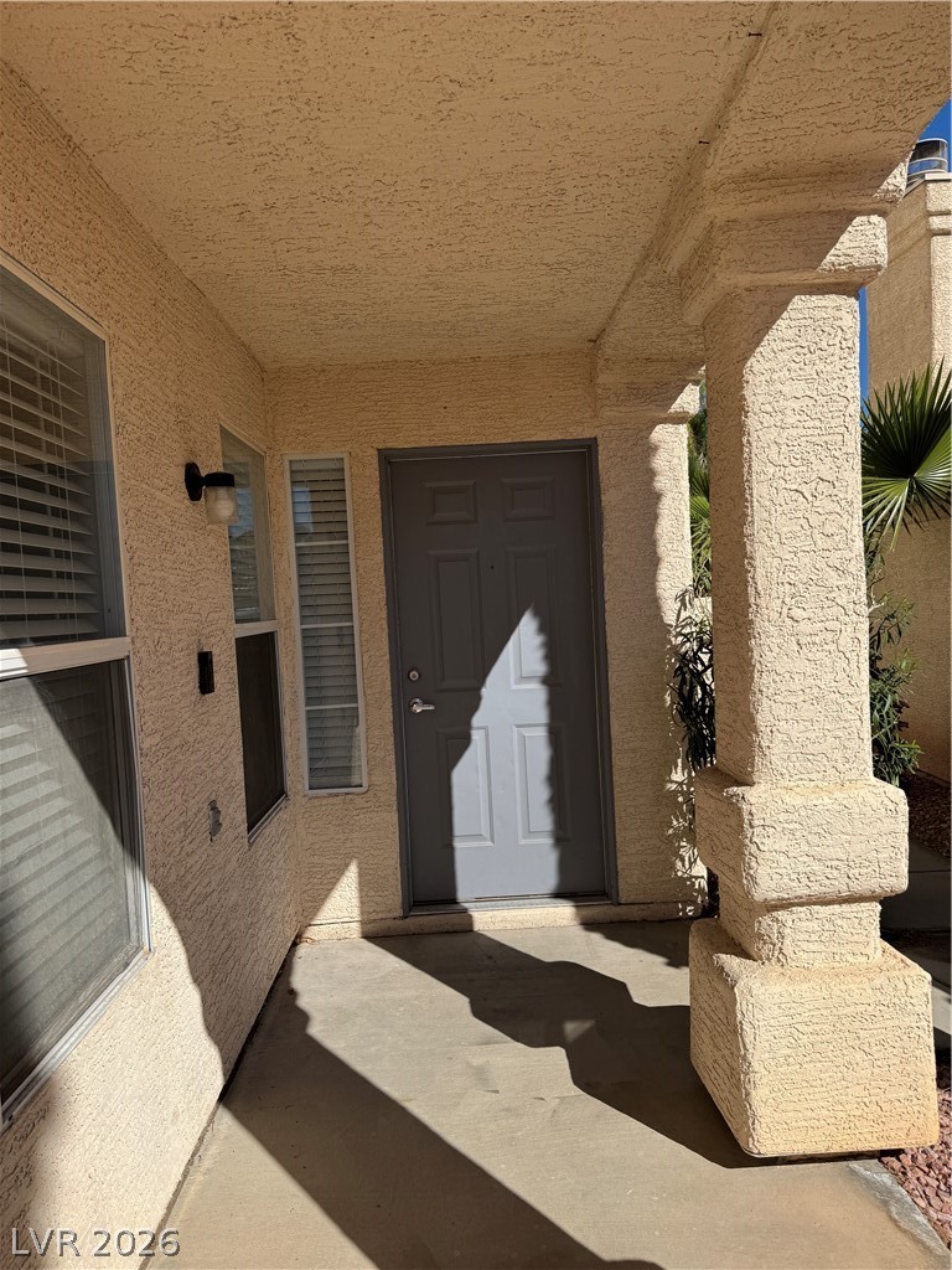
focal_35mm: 24
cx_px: 476
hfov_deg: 56.8
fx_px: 880
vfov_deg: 71.6
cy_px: 635
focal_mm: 6.76
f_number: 1.78
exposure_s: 1/5814
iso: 80
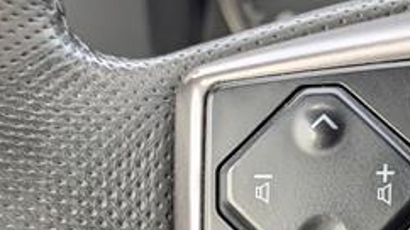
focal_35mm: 141
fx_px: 1533
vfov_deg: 8.4
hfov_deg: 15.1
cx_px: 363
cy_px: 377
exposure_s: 1/1111
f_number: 1.68
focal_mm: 6.9
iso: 347
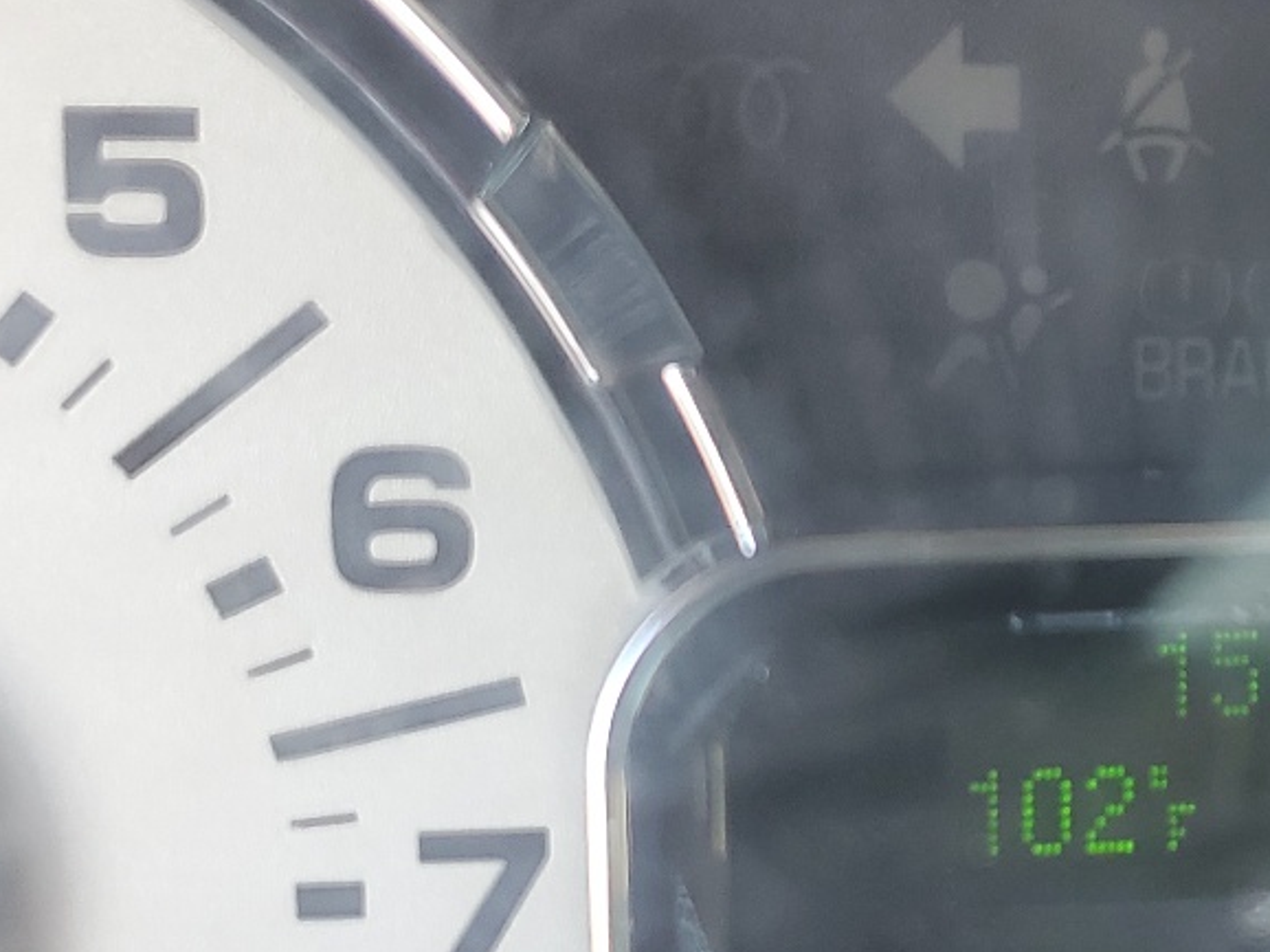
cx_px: 1364
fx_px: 2640
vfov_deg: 20.4
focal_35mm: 72
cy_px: 638
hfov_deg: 25.3
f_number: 1.5
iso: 57
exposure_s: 1/60.2
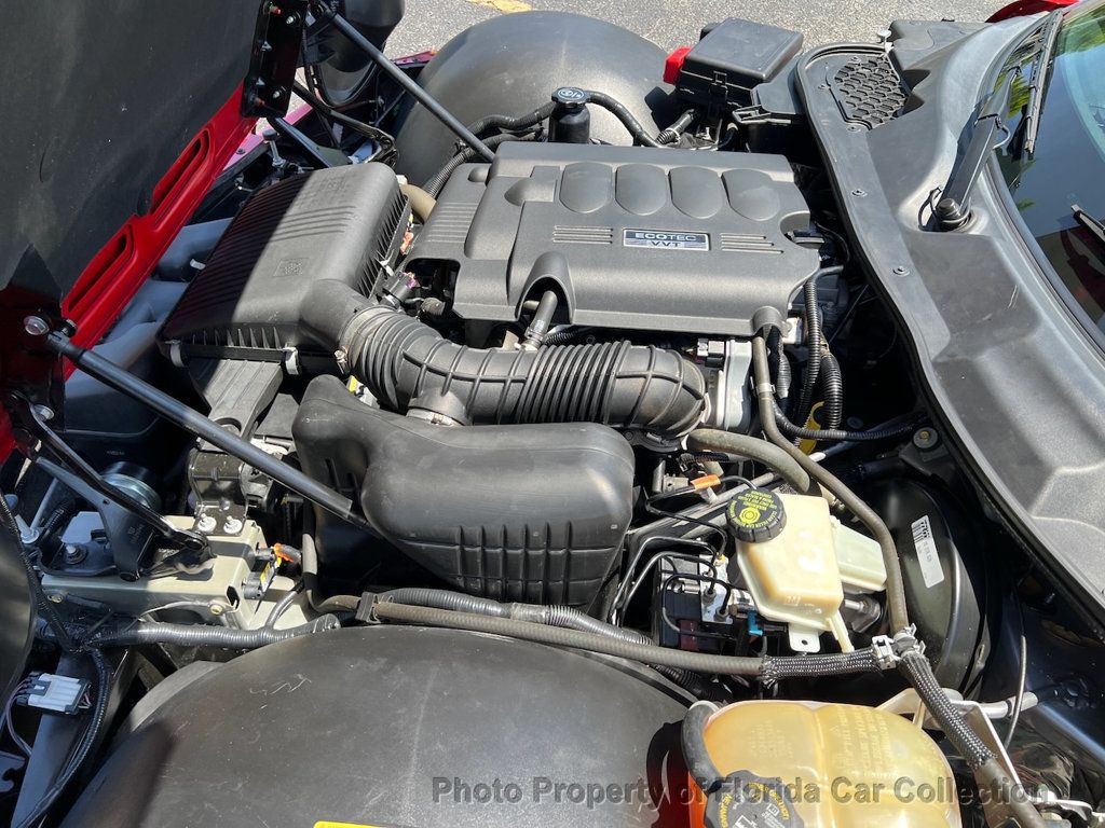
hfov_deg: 67.3
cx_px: 552
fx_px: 830
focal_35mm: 26
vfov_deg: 53.1
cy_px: 414
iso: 50
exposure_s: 1/909
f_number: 1.5
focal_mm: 5.7
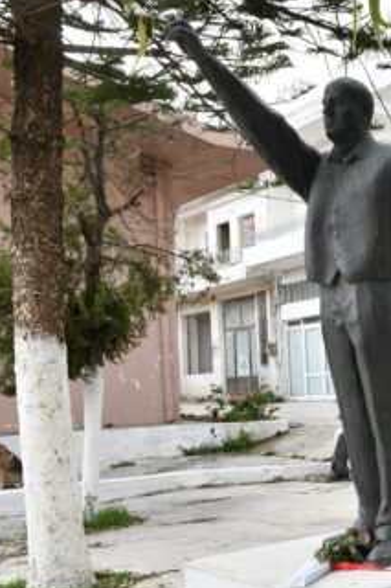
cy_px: 374
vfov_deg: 40.8
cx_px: 540
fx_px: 783
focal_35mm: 48
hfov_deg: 23.8
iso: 800
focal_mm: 24
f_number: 8
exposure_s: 1/500
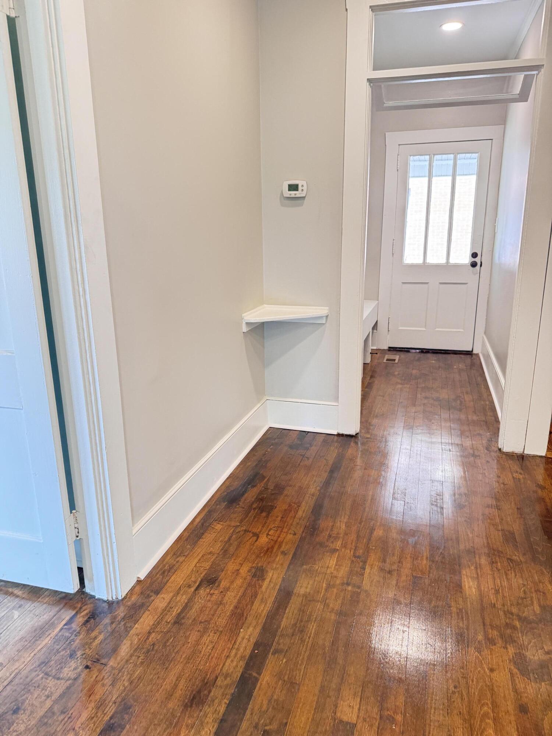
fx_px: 510
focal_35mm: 24
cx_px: 276
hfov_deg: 56.8
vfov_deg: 71.6
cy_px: 368
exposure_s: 1/60
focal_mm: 6.76
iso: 320
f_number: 1.78
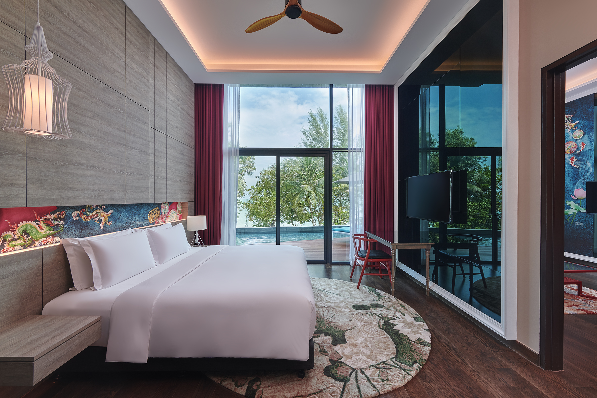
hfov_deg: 104.3
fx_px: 232
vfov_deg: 81.2
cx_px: 298
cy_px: 199
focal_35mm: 14
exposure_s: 1/80
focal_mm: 14
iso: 400
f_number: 11
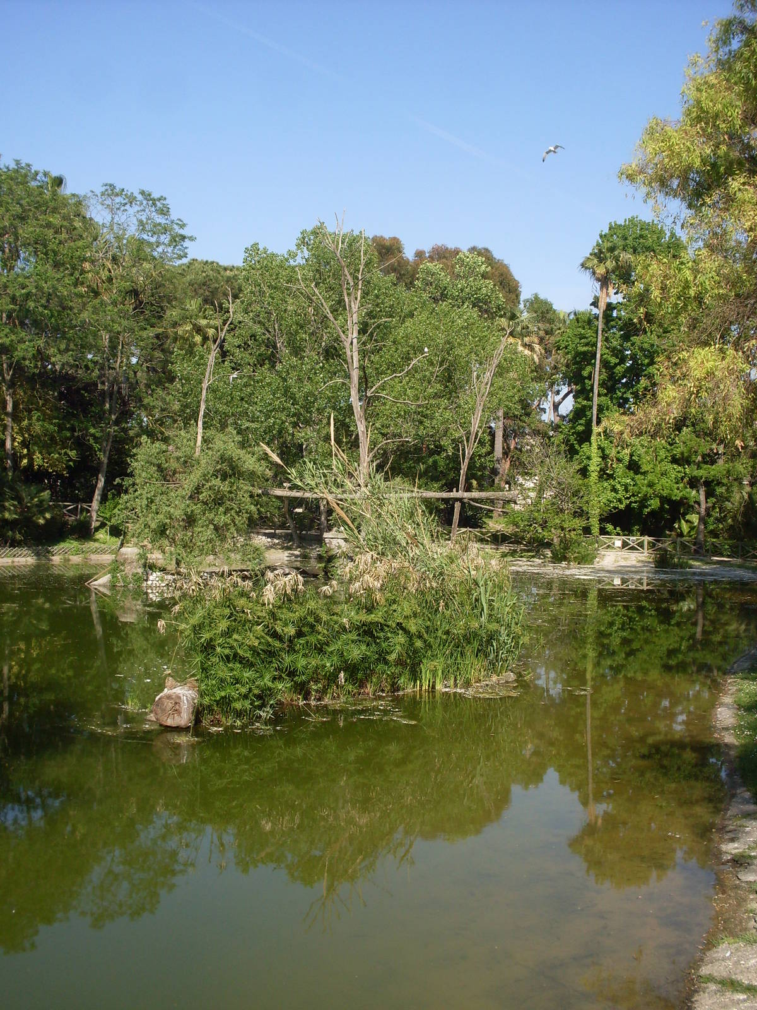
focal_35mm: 38
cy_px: 505
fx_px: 1108
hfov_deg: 37.7
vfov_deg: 49.0
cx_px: 378
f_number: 8.4
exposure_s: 1/180
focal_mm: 6.3
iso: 120
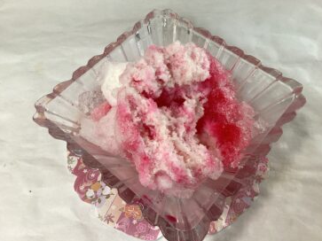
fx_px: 298
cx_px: 165
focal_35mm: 32
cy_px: 124
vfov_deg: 44.1
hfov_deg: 56.8
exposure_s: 1/60
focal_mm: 3.3
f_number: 2.4
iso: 125
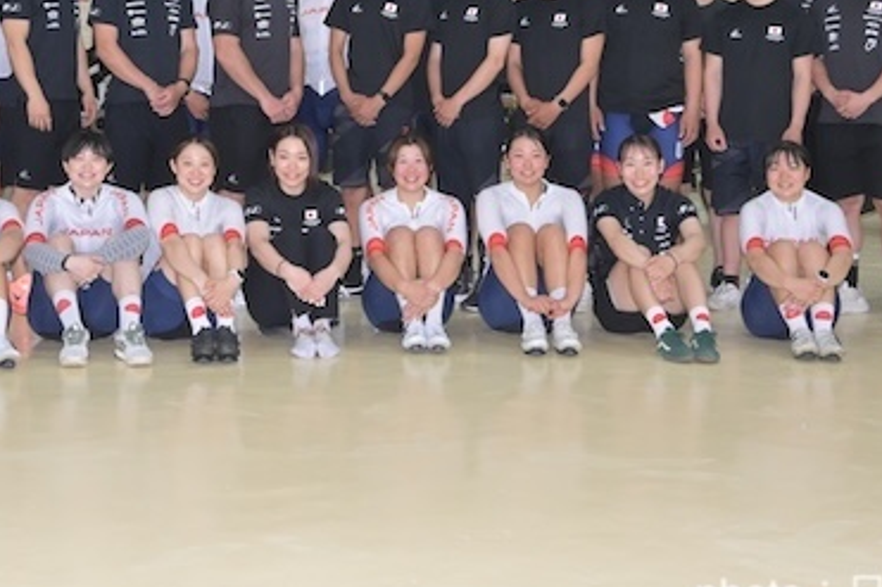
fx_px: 1690
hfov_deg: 29.1
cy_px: 1
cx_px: 302
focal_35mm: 69
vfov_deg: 19.2
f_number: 9
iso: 1600
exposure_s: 1/200
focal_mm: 32
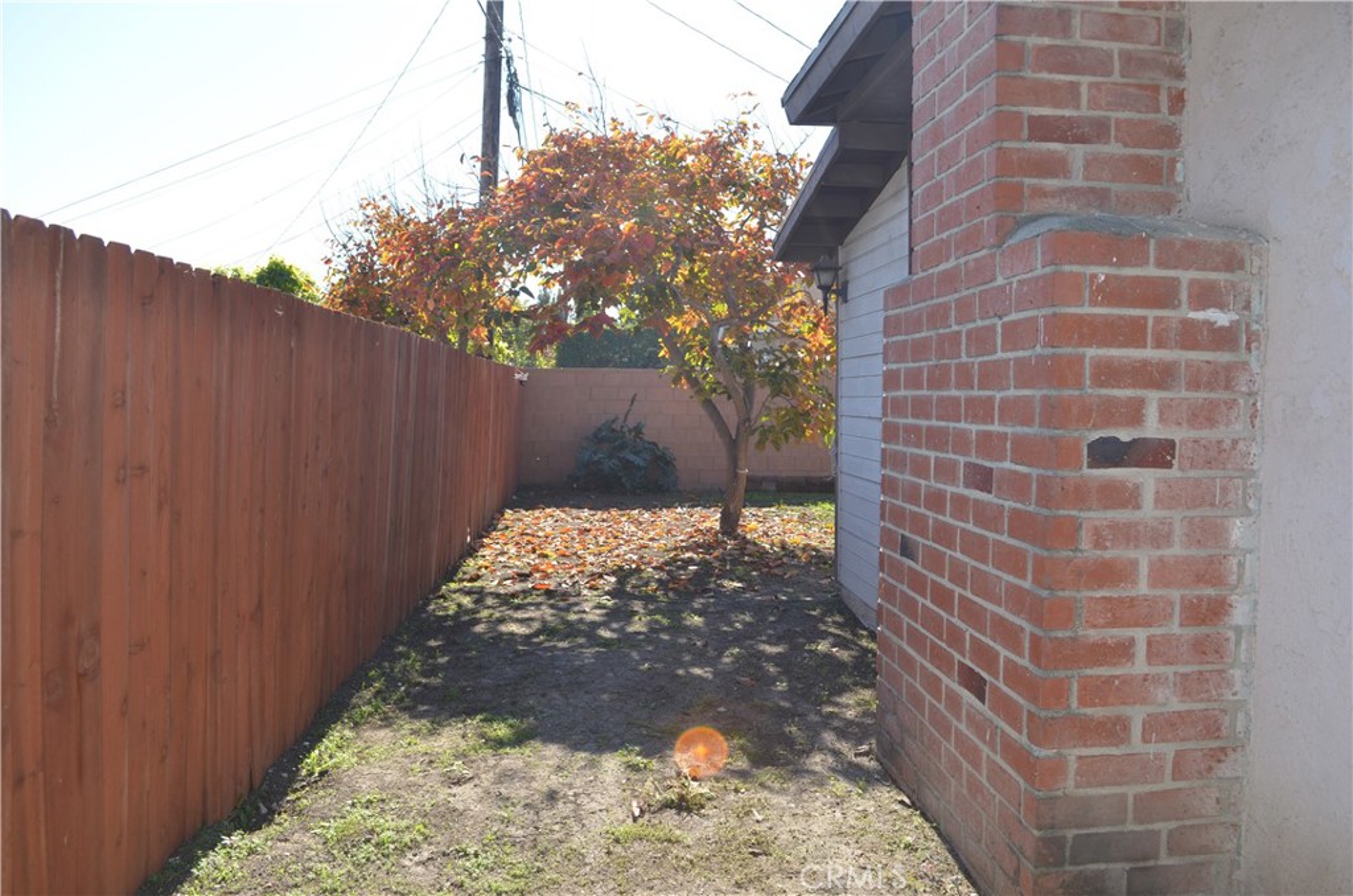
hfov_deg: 67.5
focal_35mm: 27
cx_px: 676
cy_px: 448
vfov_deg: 47.7
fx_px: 1013
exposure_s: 1/200
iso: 100
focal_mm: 18
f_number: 5.6
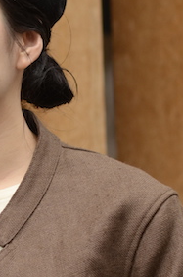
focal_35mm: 463
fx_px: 3542
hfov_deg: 3.0
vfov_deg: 4.4
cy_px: 349
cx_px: -71
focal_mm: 85
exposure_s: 1/320
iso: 250
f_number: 1.8
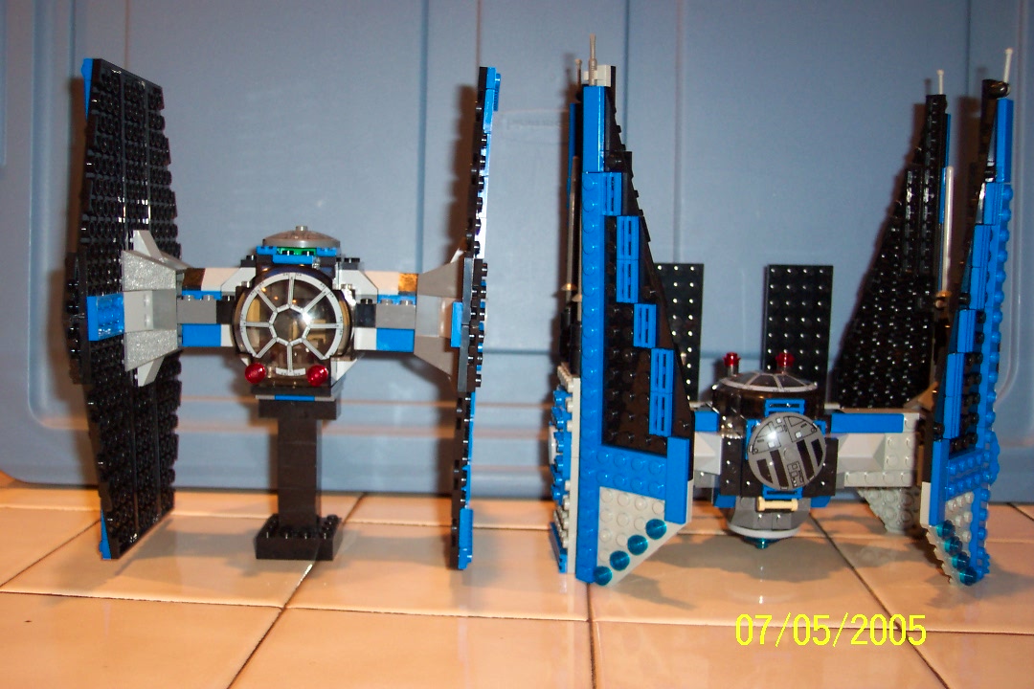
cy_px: 344
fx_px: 1091
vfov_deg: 35.1
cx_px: 517
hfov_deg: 50.7
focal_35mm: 38
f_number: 2.8
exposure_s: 1/30
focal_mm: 8
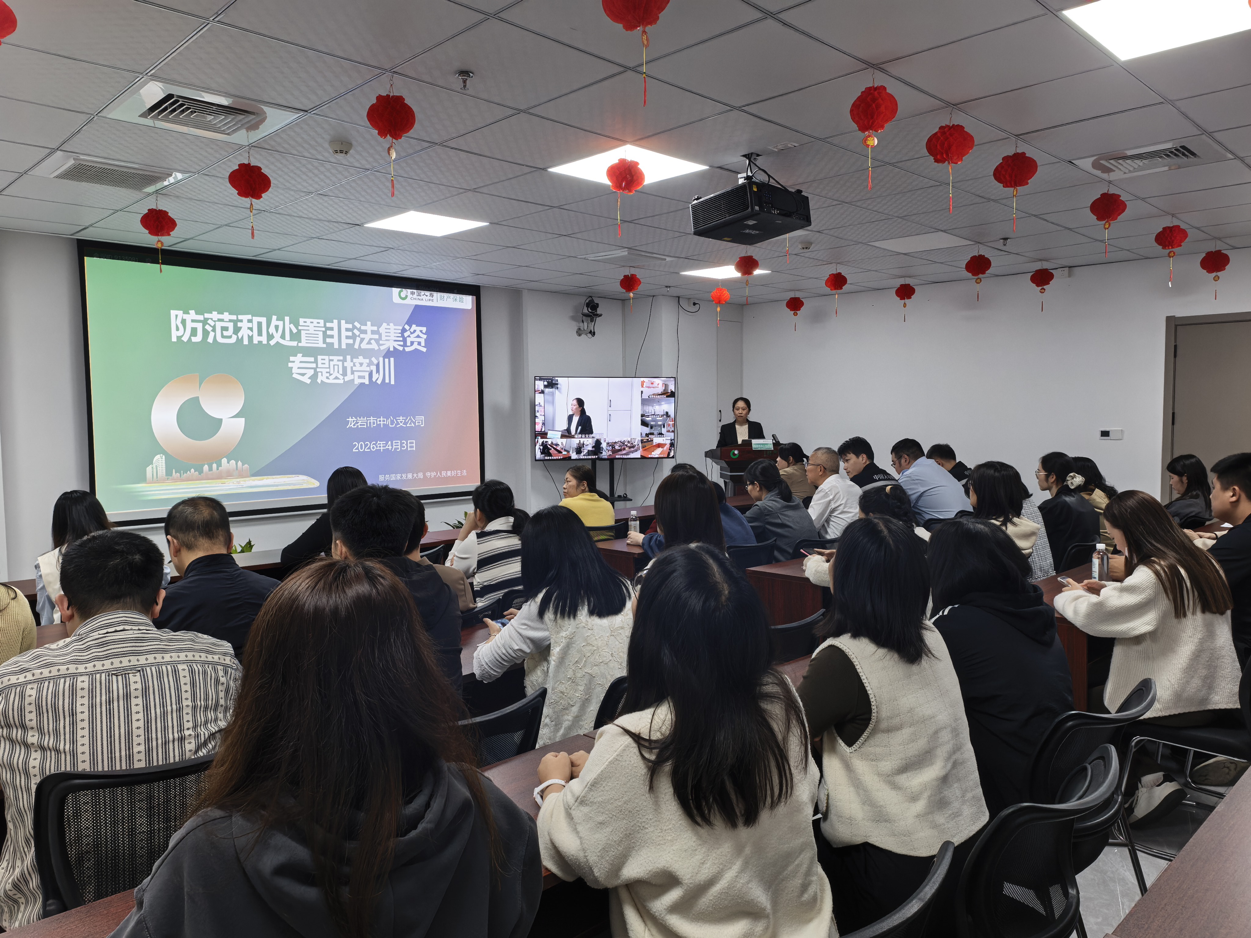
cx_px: 626
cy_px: 469
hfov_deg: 71.6
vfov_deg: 56.8
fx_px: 867
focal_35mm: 24
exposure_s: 1/120
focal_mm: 8.5
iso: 640
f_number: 4
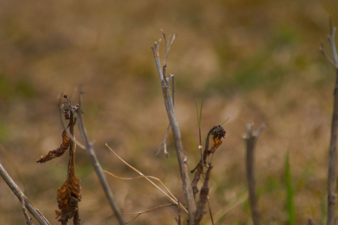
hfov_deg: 2.3
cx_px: 169
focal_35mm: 900
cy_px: 112
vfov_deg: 1.5
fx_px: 8449
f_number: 11
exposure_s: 1/2000
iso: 2000
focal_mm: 600
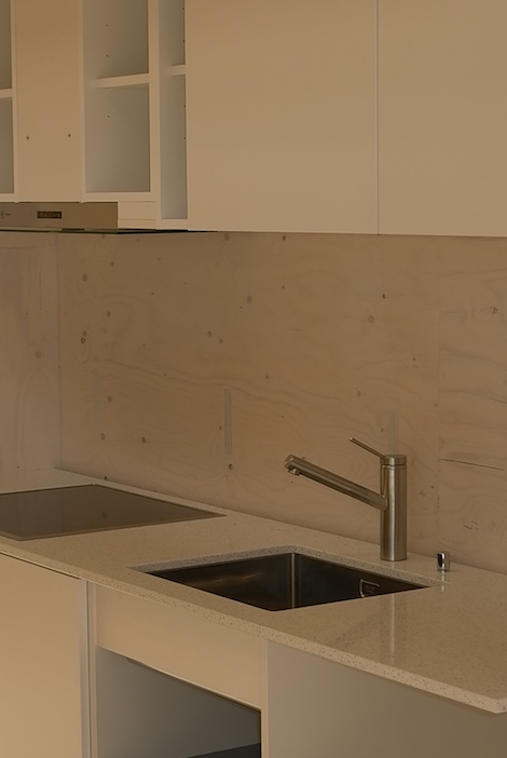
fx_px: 1938
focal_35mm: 92
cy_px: 450
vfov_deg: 22.1
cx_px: 225
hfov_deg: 14.9
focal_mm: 24
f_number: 4
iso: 100
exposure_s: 1/100
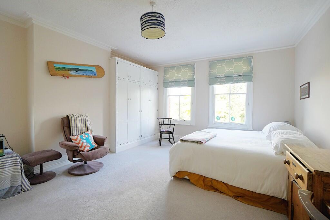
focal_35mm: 15
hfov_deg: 100.4
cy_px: 110
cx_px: 165
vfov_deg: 77.3
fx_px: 138
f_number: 4
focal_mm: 10
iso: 160
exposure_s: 1/60
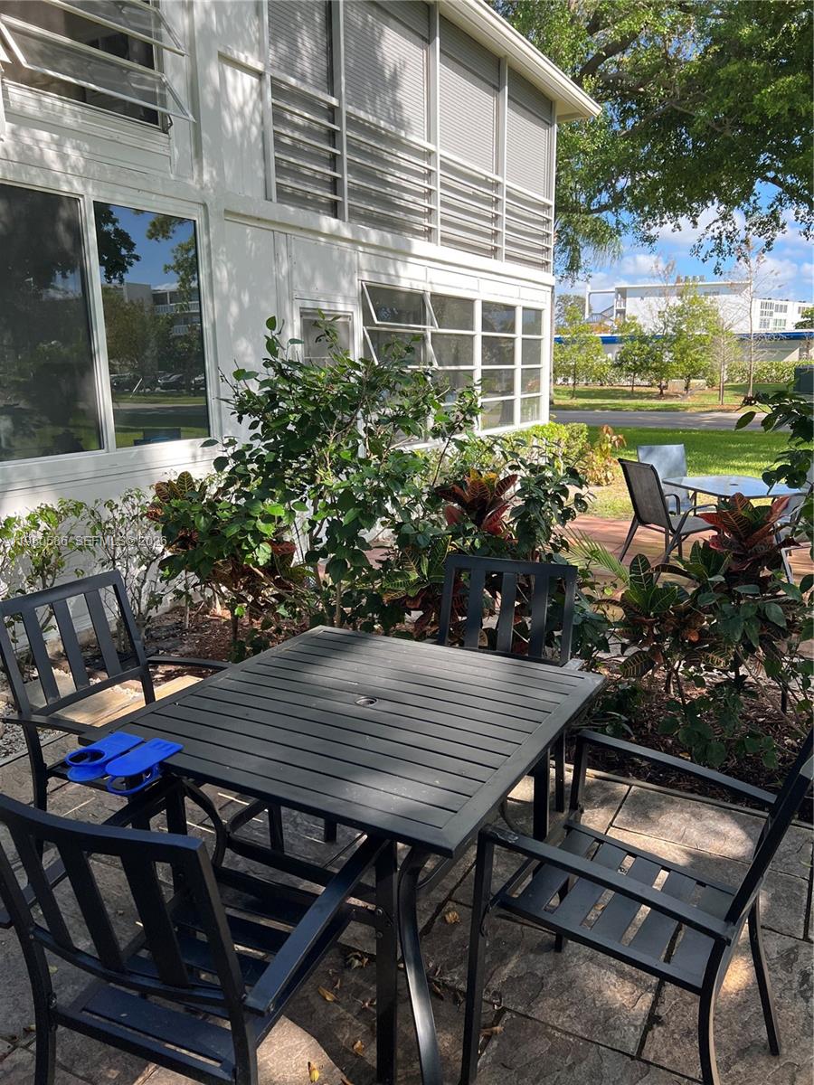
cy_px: 542
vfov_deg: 67.3
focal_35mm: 26
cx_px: 407
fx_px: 815
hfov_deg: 53.1
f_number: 1.5
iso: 50
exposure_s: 1/974
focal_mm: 5.7
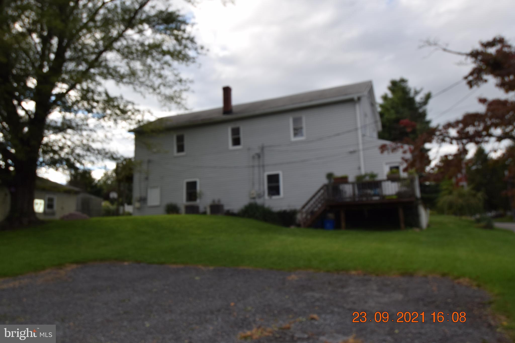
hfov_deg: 57.2
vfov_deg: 40.0
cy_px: 172
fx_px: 472
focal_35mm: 33
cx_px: 258
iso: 100
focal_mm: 22
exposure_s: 1/200
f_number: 8
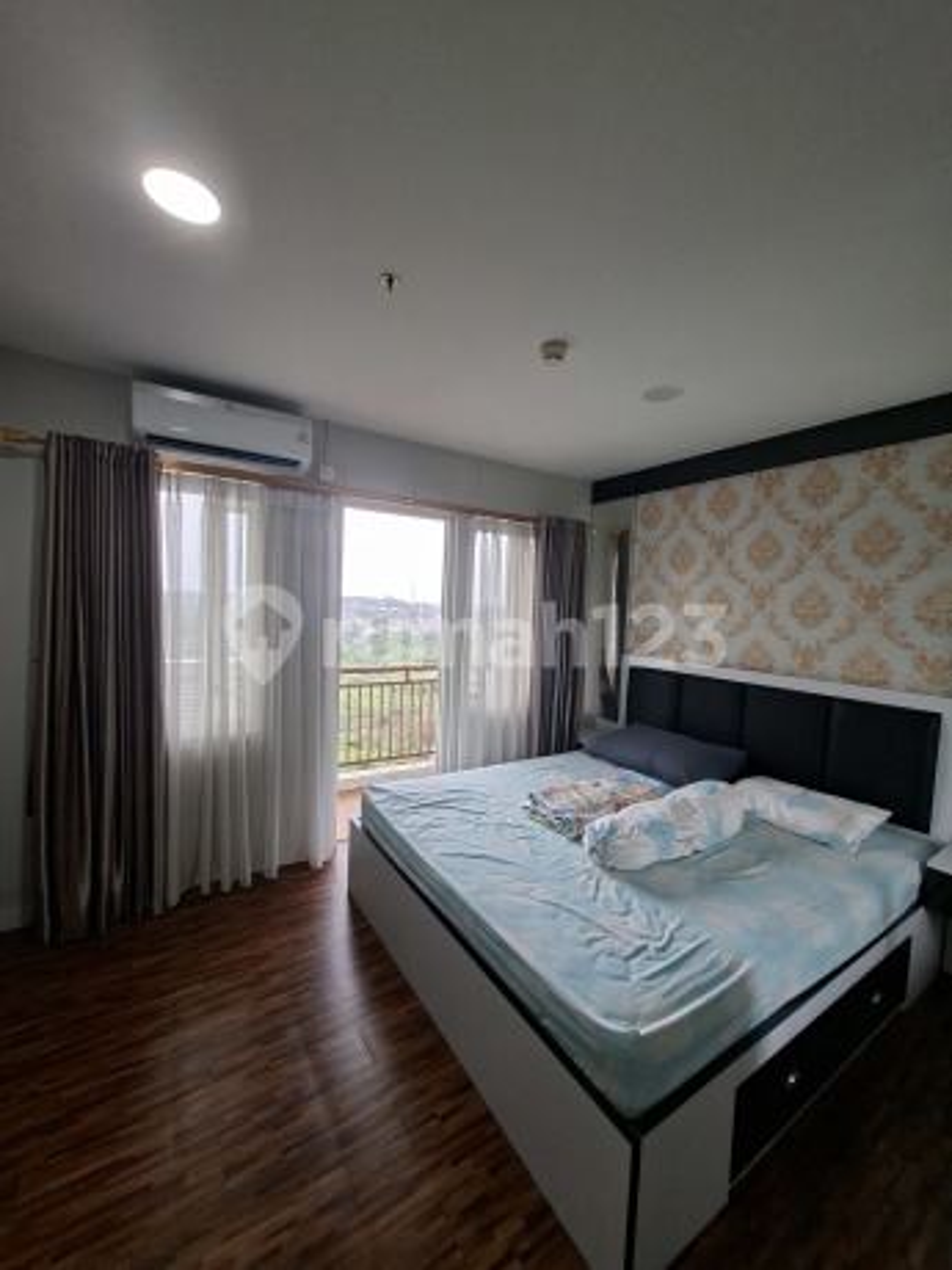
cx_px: 476
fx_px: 477
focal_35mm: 13
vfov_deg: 106.2
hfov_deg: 89.9
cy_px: 635
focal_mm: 1.74
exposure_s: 1/40
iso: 40
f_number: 2.2
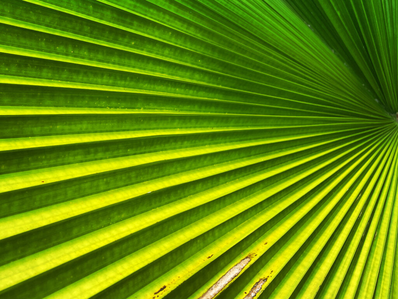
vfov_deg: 53.1
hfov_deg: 67.3
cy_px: 150
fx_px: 299
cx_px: 199
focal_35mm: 26
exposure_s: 1/344
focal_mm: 4.2
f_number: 1.6
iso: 32
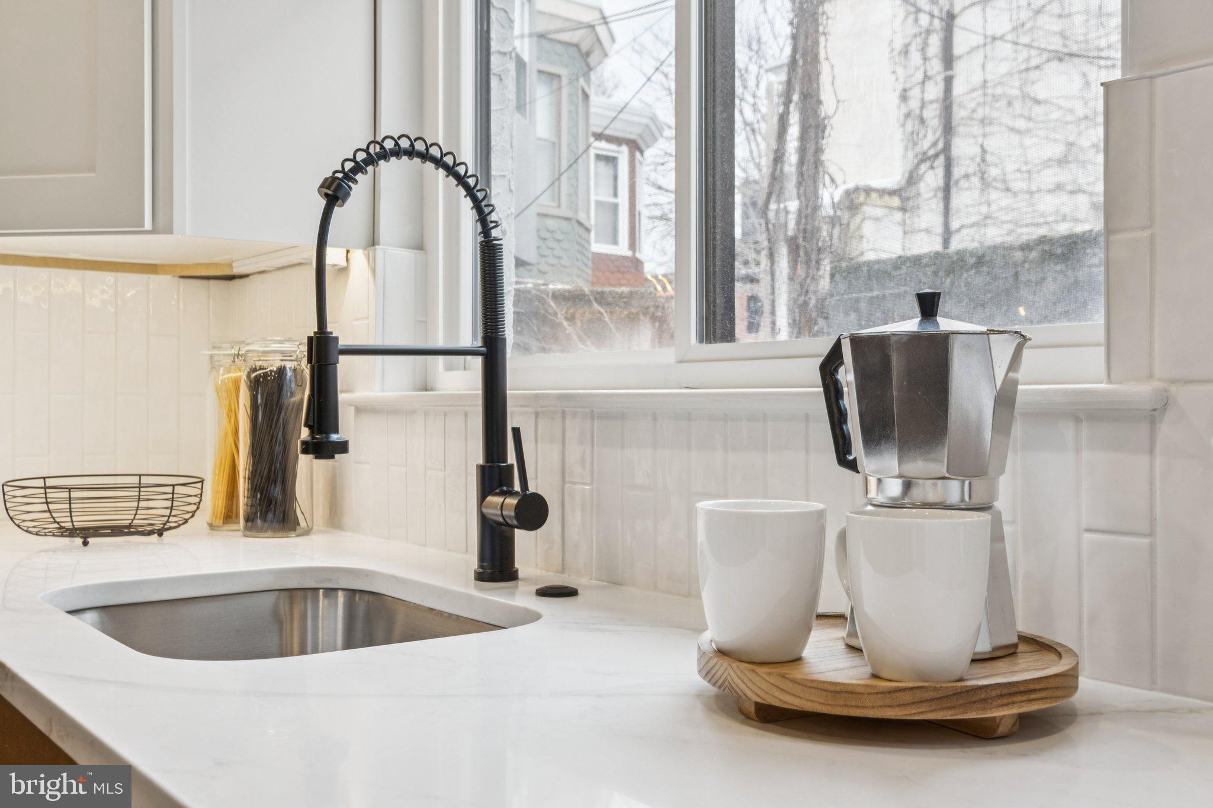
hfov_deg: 53.1
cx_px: 606
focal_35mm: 36
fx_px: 1213
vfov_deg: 36.9
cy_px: 404
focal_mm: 24
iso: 250
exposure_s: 1/25
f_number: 8
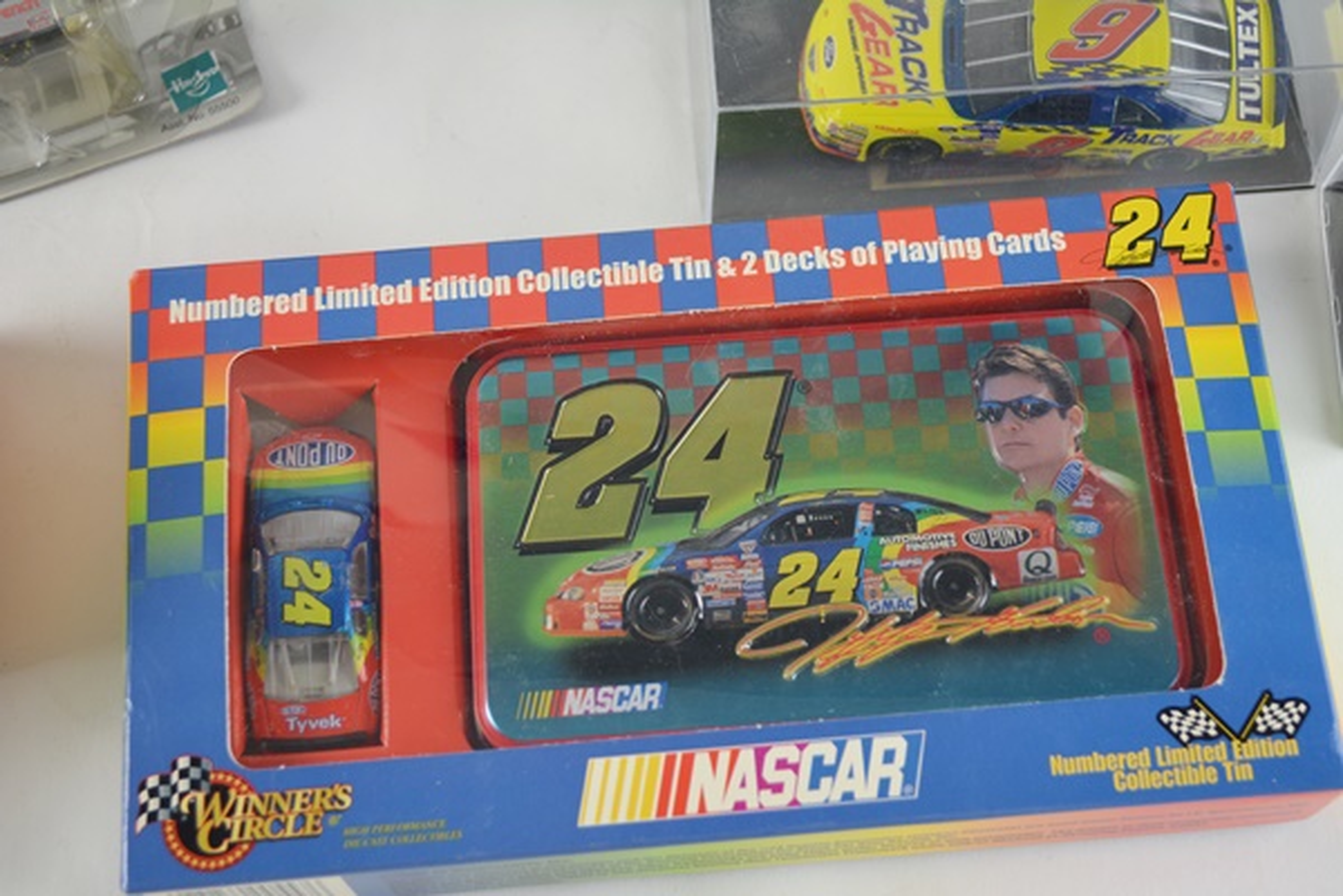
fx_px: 2014
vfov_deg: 25.1
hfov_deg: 36.9
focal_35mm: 54
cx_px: 672
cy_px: 448
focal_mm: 36
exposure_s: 1/80
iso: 400
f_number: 5
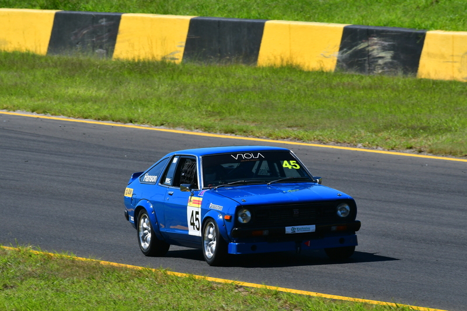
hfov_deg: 3.1
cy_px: 156
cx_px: 234
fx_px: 8559
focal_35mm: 660
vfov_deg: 2.1
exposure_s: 1/640
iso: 500
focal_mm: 440
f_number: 13
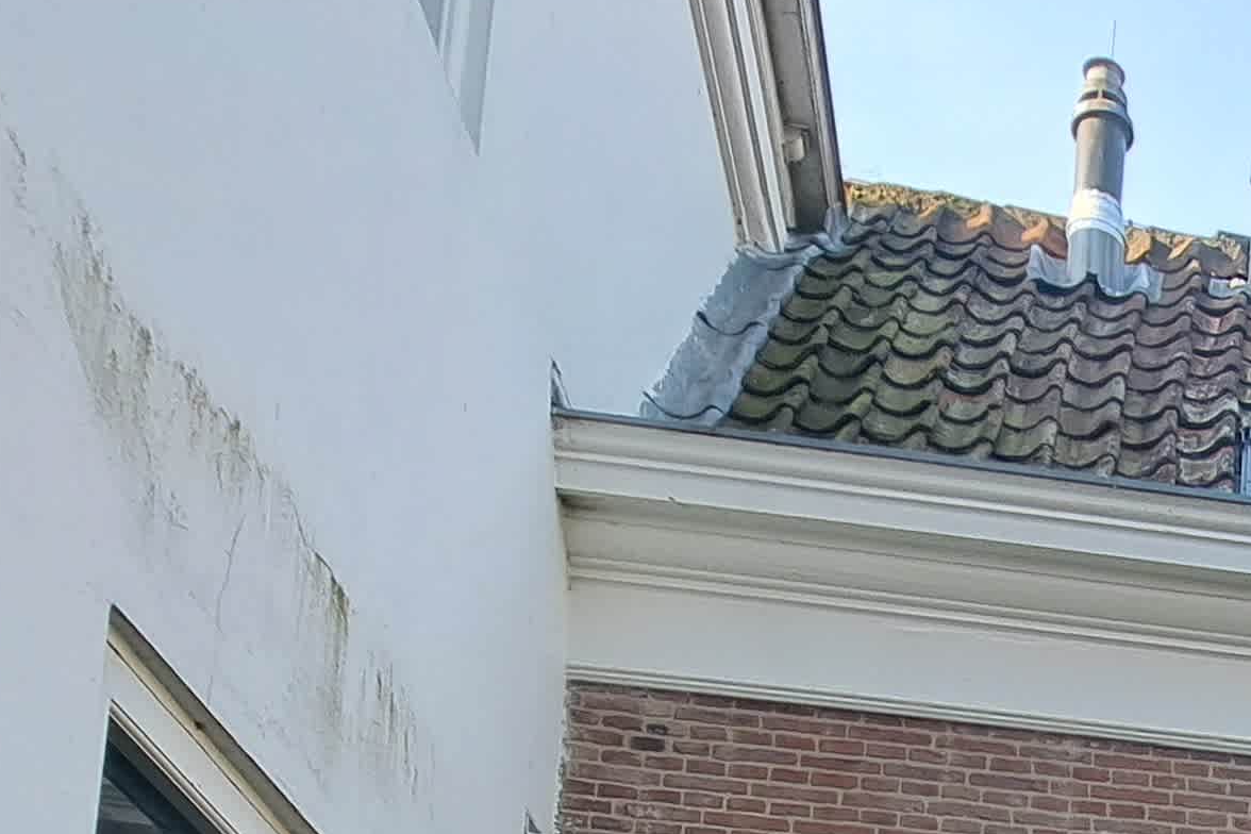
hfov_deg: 35.4
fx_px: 1598
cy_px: 1531
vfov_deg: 20.2
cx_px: 1431
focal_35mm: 46
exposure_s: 1/132
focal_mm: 1.7
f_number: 2.2
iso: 50
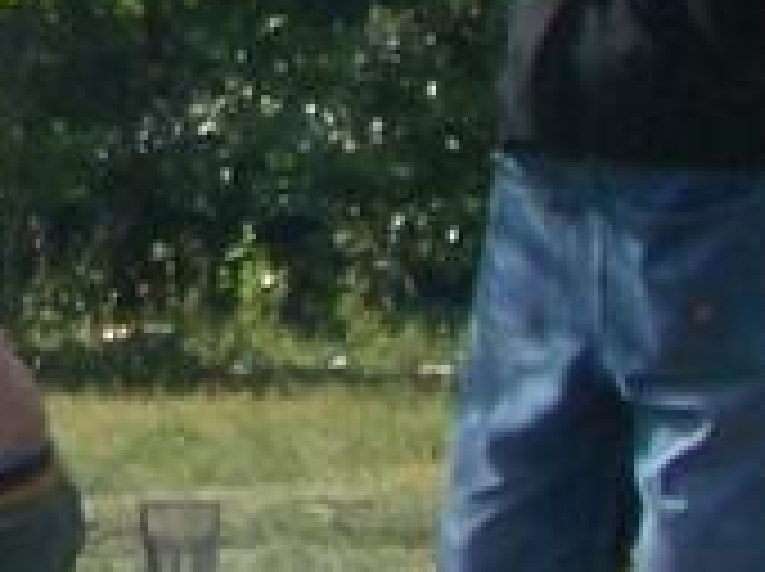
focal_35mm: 309
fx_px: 6819
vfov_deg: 4.7
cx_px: -1400
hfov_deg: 6.0
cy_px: -640
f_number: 4.6
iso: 50
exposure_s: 1/250
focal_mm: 6.8
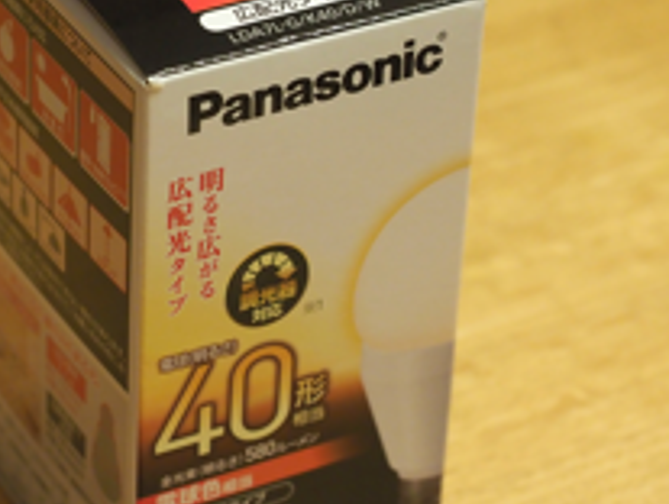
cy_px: 195
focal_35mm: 162
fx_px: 3136
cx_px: 187
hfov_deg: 12.1
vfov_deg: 9.2
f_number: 4
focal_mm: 40
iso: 1000
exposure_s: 1/100
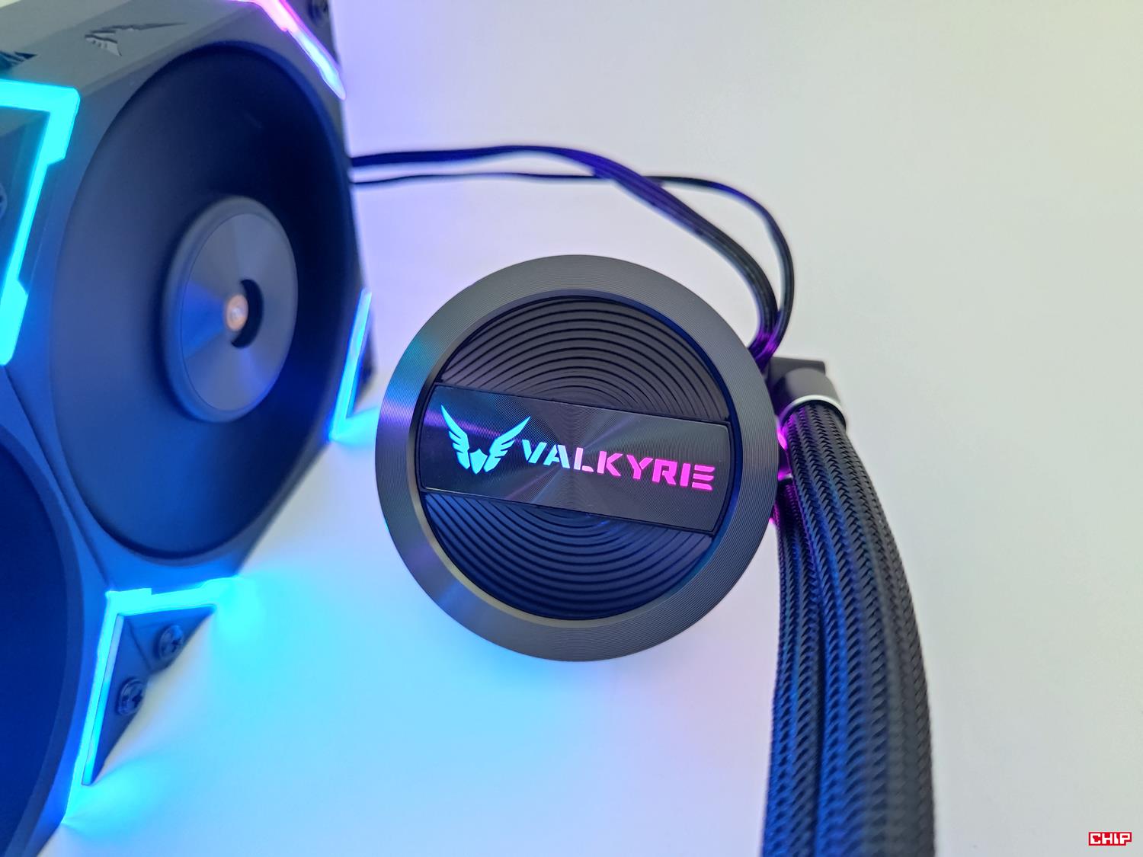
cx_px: 572
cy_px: 428
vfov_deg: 56.8
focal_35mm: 24
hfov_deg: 71.6
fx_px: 792
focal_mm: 6.78
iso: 2749
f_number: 1.85
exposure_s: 1/18
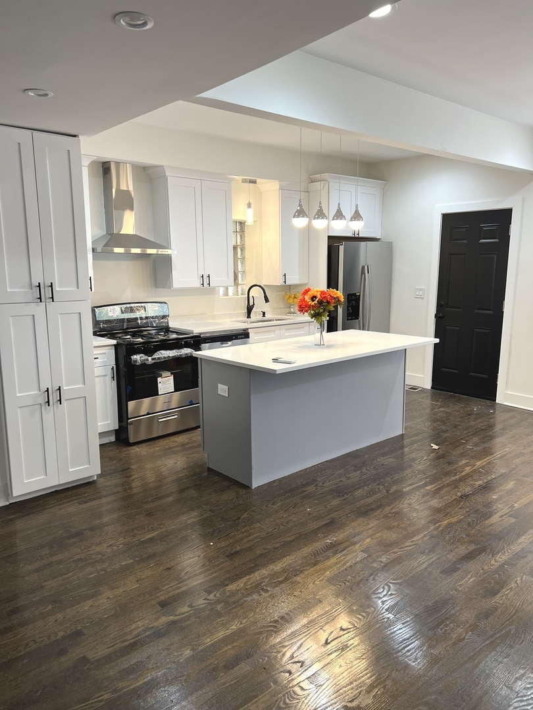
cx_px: 266
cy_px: 355
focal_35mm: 26
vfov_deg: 67.3
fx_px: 534
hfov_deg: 53.1
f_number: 1.5
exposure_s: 1/120
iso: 125
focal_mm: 5.7
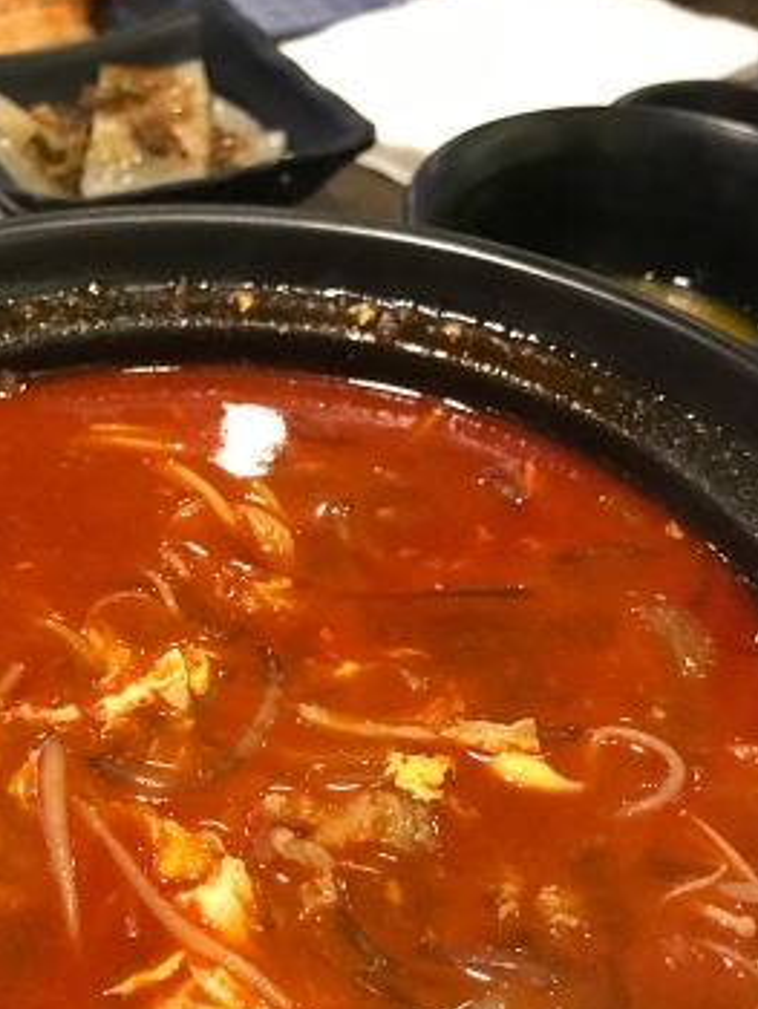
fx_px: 1633
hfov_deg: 26.0
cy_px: 603
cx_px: 246
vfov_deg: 34.2
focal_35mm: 56
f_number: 1.8
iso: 100
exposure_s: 1/7
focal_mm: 3.99
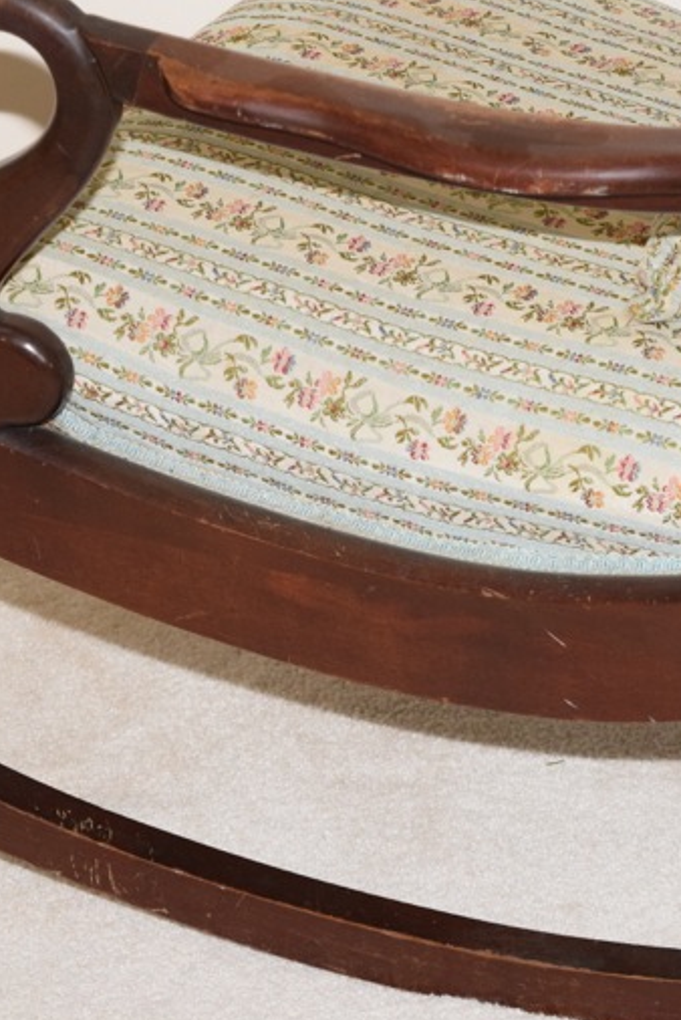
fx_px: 4618
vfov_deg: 12.6
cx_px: 631
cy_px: 479
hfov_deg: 8.4
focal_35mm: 163
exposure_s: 1/60
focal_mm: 55
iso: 1000
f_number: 5.6
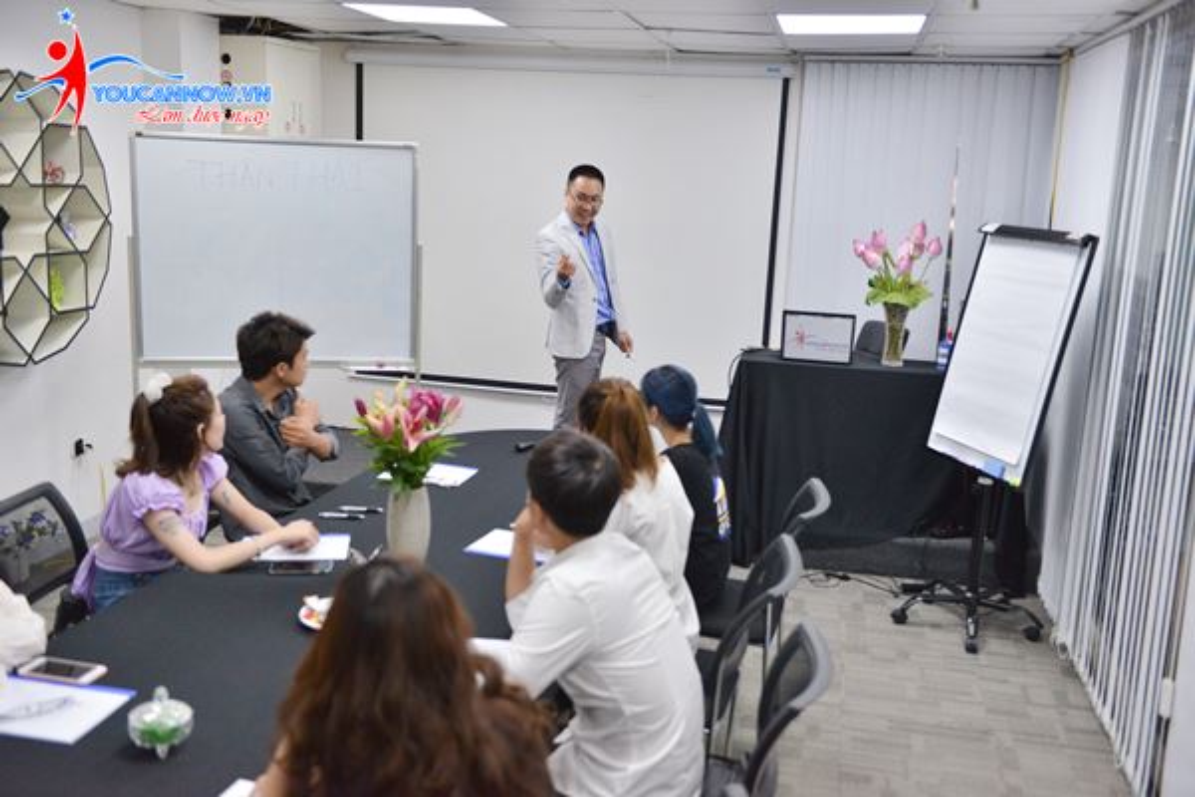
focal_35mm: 35
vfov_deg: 37.9
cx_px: 598
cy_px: 398
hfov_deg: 54.4
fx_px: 1162
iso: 2500
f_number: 2.8
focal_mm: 35
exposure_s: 1/1000
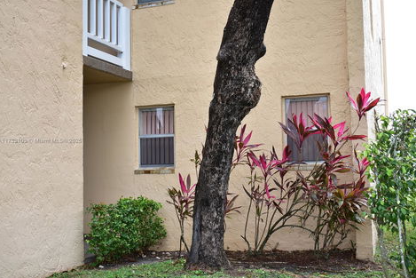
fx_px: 532
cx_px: 209
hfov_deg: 42.7
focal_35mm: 46
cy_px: 141
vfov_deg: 29.3
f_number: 4.2
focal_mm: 30
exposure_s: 1/60
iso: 125
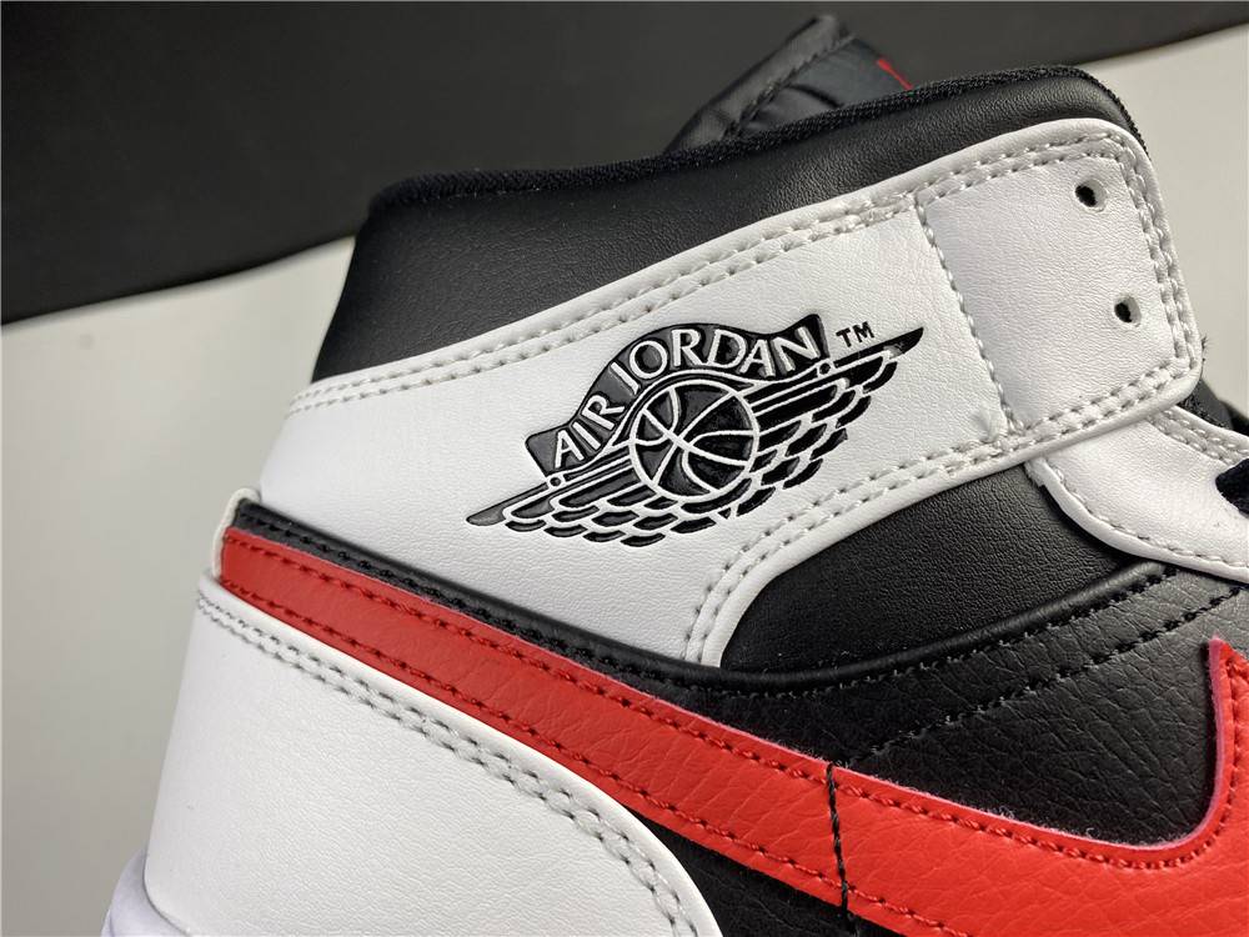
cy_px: 468
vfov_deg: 53.1
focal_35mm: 26
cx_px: 624
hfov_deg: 67.3
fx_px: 938
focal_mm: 4.25
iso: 50
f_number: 1.8
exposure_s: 1/100
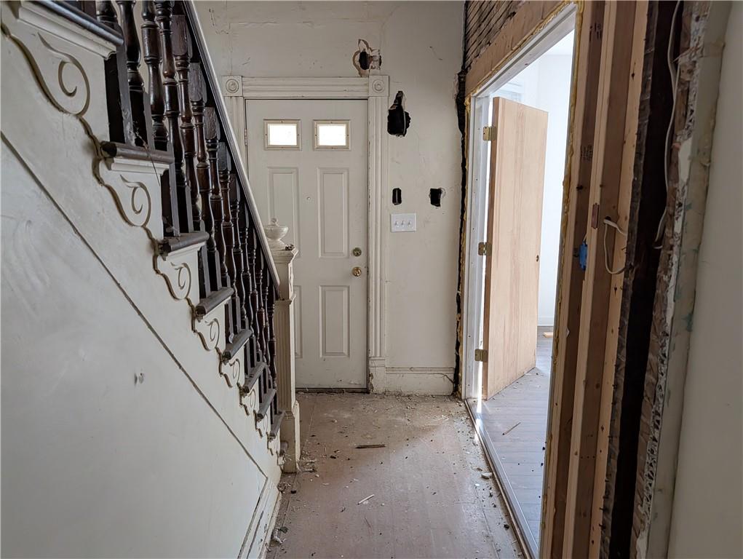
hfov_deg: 71.5
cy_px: 280
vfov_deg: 56.9
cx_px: 372
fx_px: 516
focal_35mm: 24
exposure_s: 1/493
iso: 728
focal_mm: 6.9
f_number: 1.68
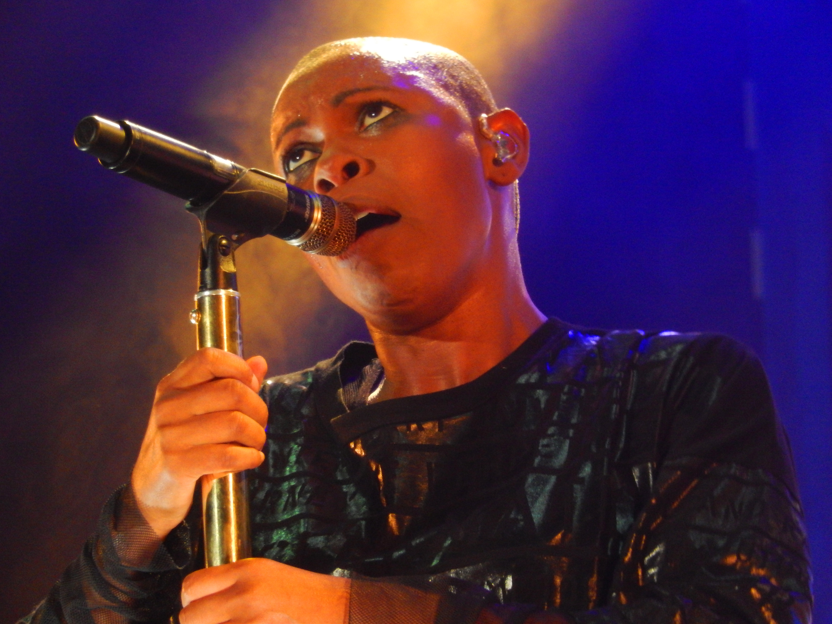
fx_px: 12354
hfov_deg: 3.9
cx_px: 416
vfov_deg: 2.9
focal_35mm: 514
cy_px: 312
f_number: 6.3
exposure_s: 1/125
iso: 800
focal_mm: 92.3
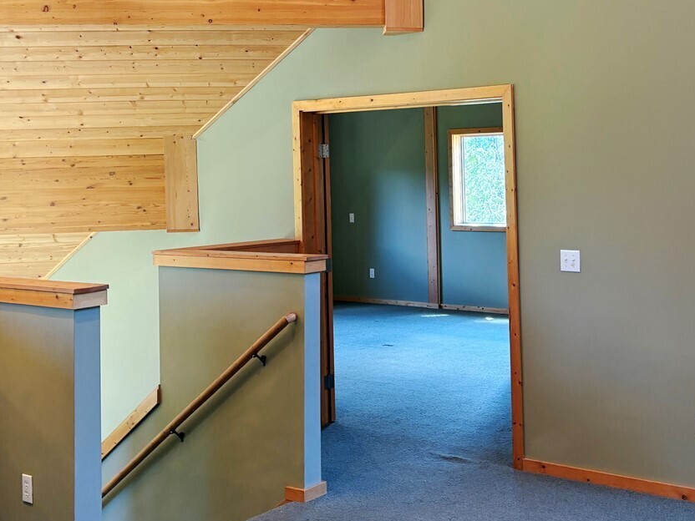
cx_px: 427
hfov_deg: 38.0
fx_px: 1004
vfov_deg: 28.8
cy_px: 159
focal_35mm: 50
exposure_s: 1/60
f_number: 1.6
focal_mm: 5.96
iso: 100
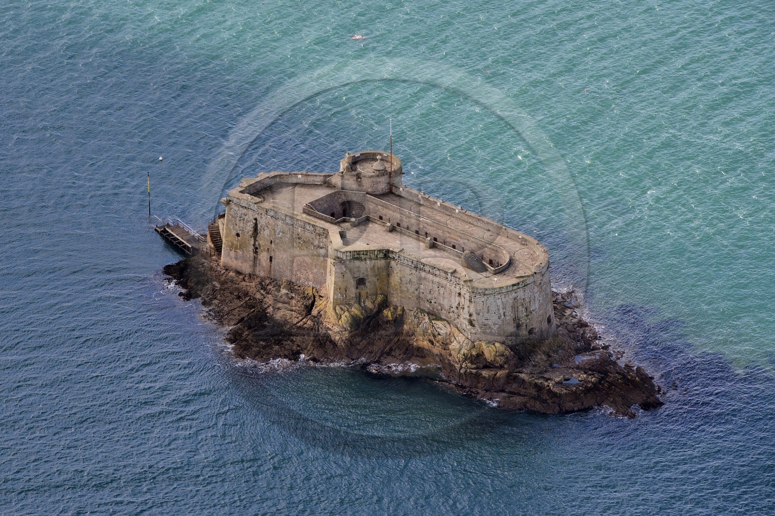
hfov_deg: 10.3
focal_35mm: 200
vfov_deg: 6.9
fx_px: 4304
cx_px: 388
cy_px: 258
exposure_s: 1/800
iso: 800
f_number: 10
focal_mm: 200
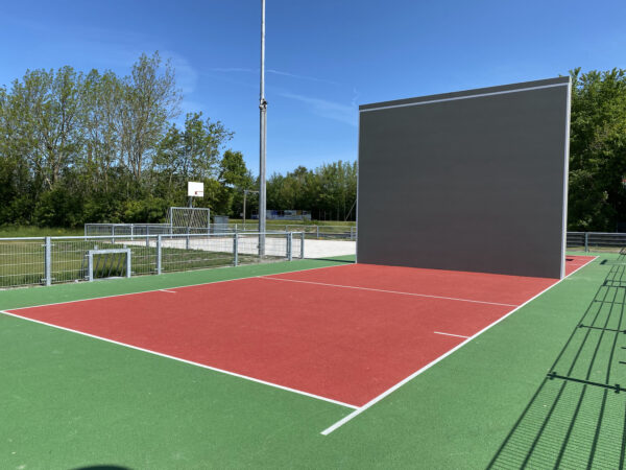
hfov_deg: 67.3
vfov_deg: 53.1
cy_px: 235
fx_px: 470
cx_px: 313
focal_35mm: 26
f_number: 1.8
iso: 32
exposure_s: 1/2688
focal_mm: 4.2
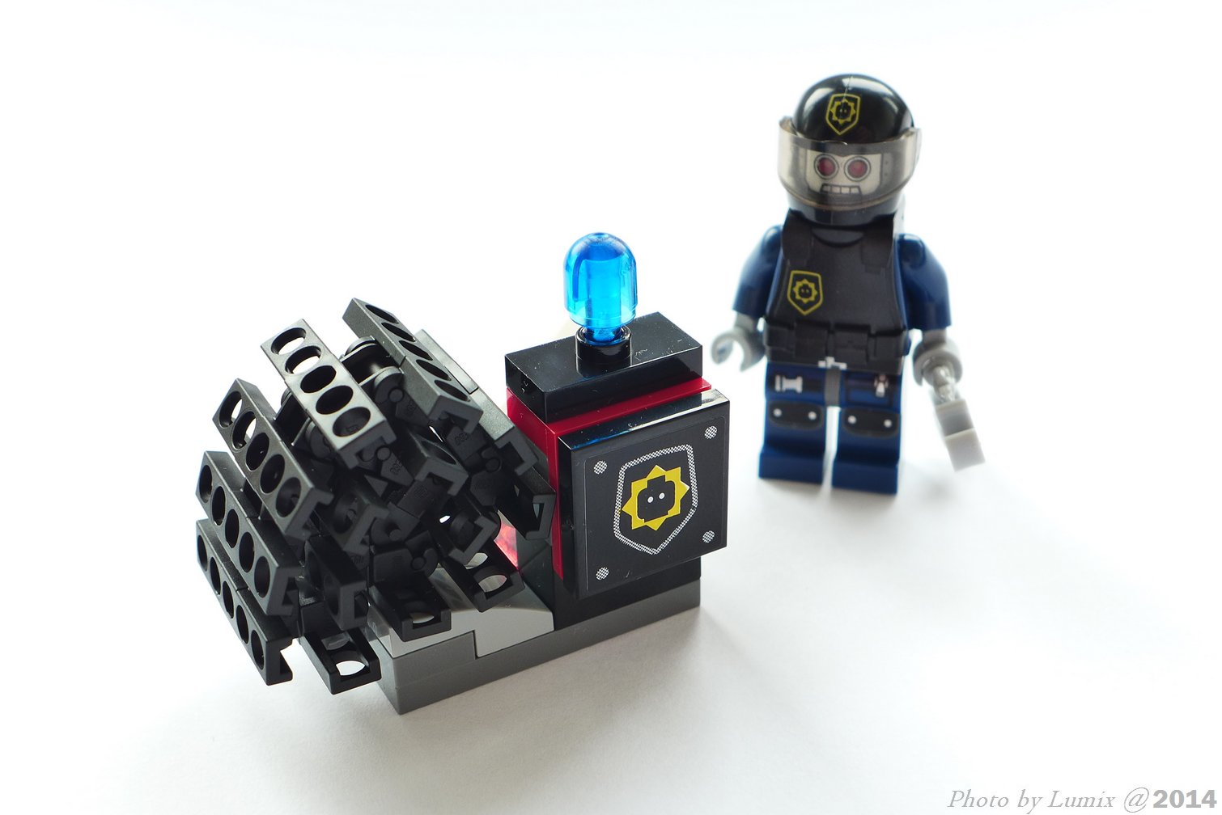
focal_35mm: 50
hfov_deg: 39.6
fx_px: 1698
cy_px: 408
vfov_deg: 27.0
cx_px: 611
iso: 125
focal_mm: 9.8
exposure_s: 1/25
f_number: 3.5
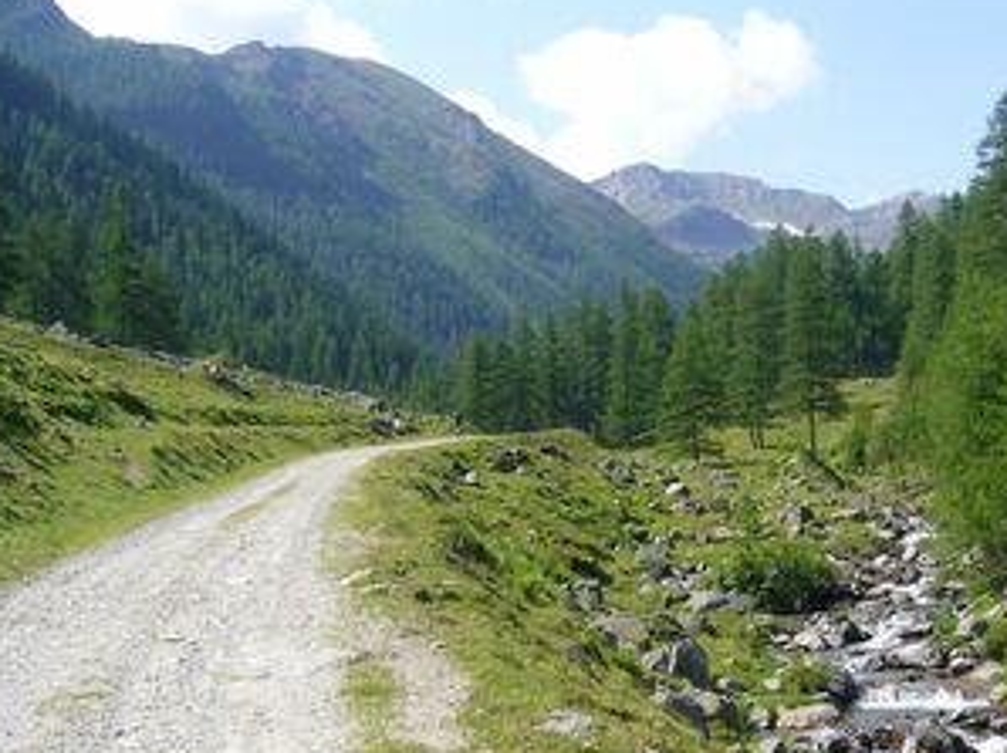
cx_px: 662
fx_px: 1366
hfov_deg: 40.0
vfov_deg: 30.7
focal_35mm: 47
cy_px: 486
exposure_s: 1/200
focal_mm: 5.8
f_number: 5.6
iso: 80
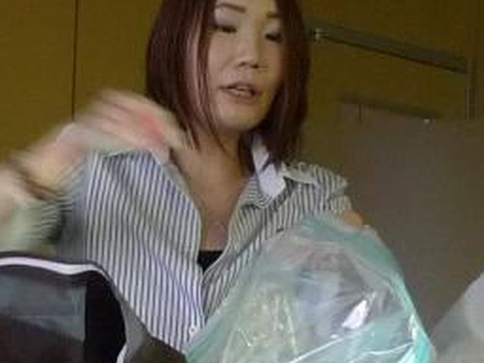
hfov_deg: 12.5
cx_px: 11
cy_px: 354
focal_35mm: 156
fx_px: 2181
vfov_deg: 9.5
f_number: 6.3
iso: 400
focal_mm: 5.9
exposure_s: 1/13
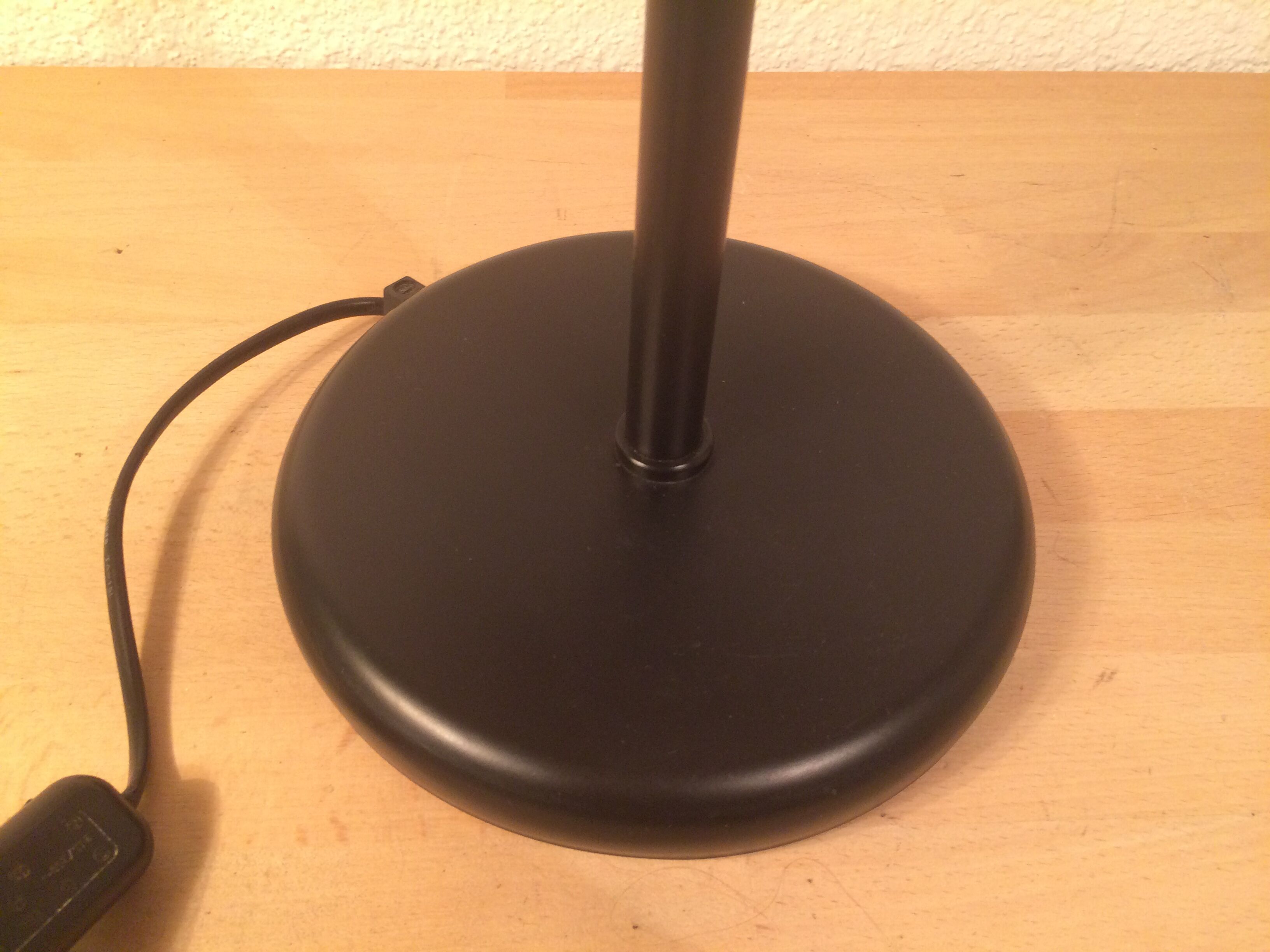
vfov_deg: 48.2
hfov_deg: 61.7
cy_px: 476
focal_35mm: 29
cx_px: 635
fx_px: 1064
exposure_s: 1/33
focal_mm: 4.15
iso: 160
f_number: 2.2
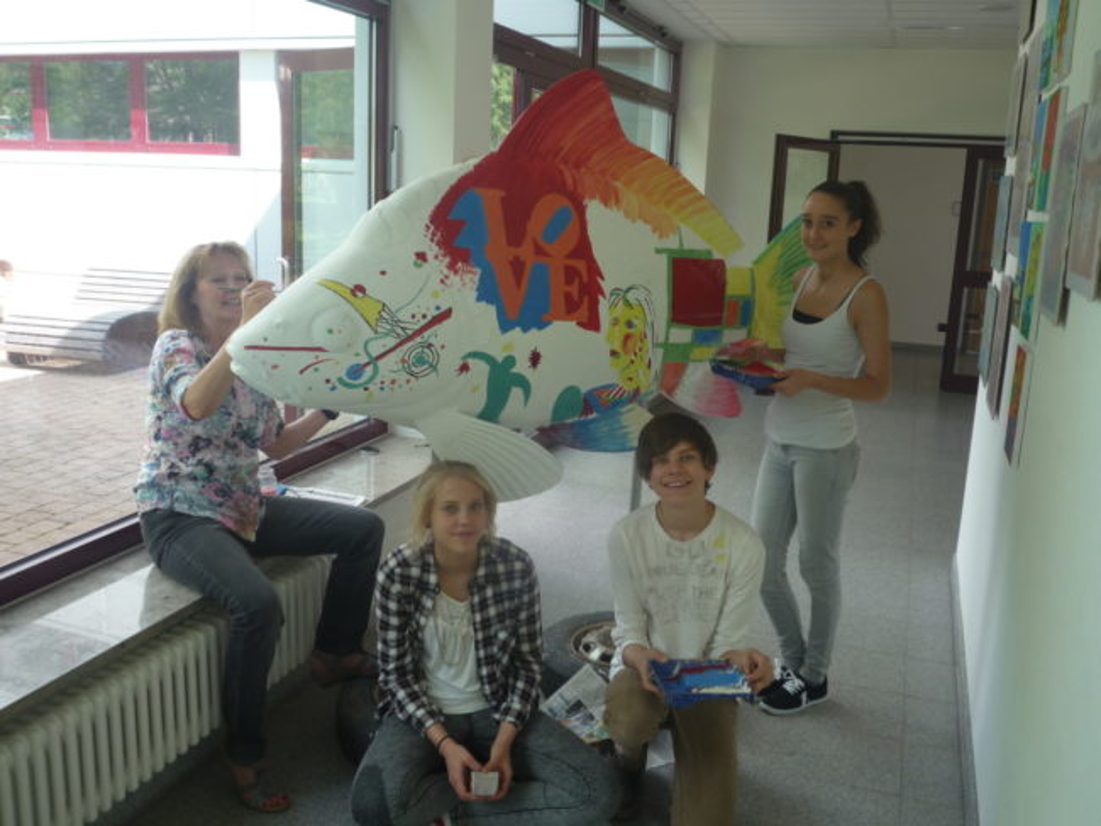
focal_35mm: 33
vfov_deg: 43.0
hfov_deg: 55.3
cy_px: 413
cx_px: 550
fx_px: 1050
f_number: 3.6
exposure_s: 1/60
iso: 100
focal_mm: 5.8
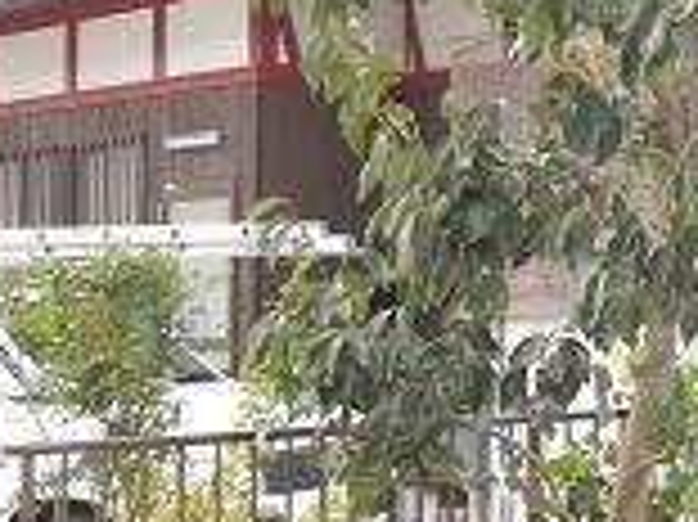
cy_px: 88
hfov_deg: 16.4
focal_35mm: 113
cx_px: 923
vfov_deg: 13.0
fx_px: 2277
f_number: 3.7
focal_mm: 6.3
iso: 450
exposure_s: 1/30
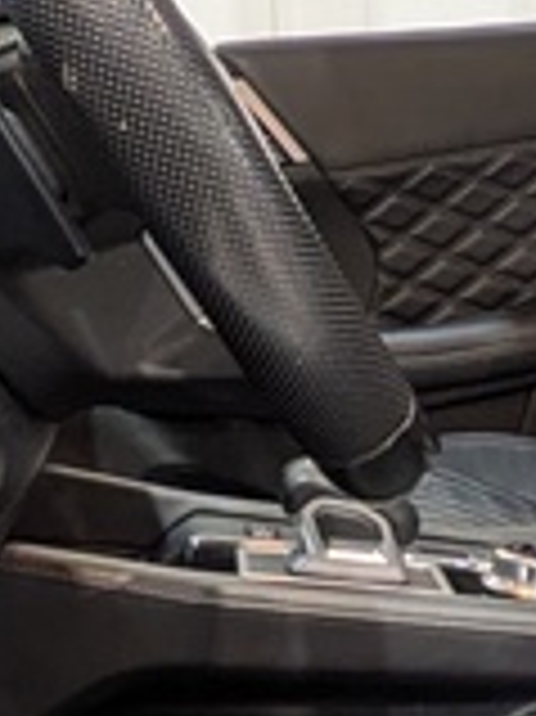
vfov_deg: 21.8
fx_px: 1861
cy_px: 392
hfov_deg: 16.2
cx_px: 450
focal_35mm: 90
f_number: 2.2
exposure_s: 1/25
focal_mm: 1.83
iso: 55
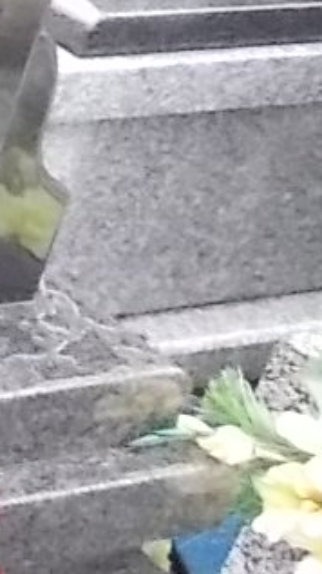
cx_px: -975
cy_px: -165
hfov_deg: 6.7
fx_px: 2173
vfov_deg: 14.4
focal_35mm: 143
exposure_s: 1/320
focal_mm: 4.6
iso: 400
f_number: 3.2
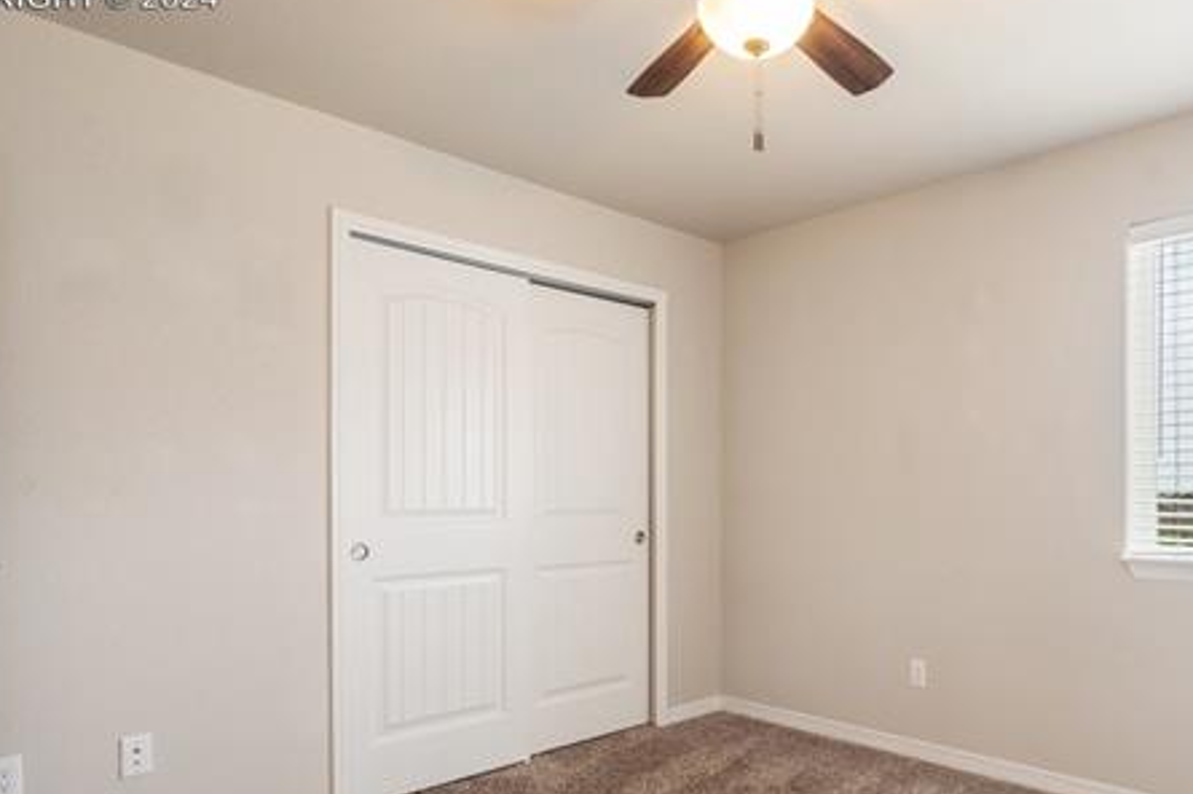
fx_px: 762
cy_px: 488
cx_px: 748
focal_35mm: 23
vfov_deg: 54.5
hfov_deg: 74.8
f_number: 7.1
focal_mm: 16
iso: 250
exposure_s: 1/15
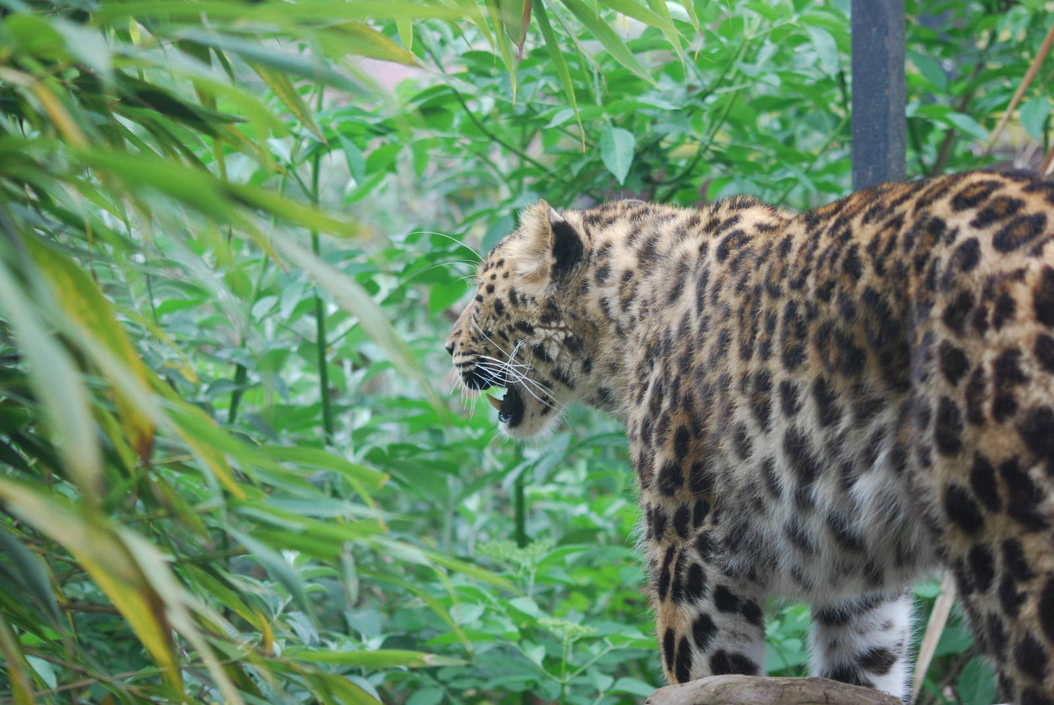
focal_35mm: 105
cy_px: 352
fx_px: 3078
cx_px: 527
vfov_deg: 13.1
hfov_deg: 19.4
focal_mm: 70
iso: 400
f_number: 4
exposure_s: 1/100
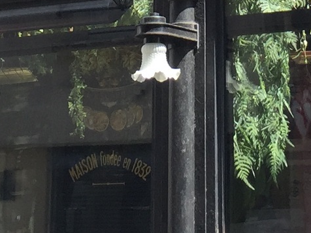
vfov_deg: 8.7
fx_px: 1429
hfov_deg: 12.4
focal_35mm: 159
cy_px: -285
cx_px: 185
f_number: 2.2
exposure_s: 1/335
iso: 32
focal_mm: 4.15
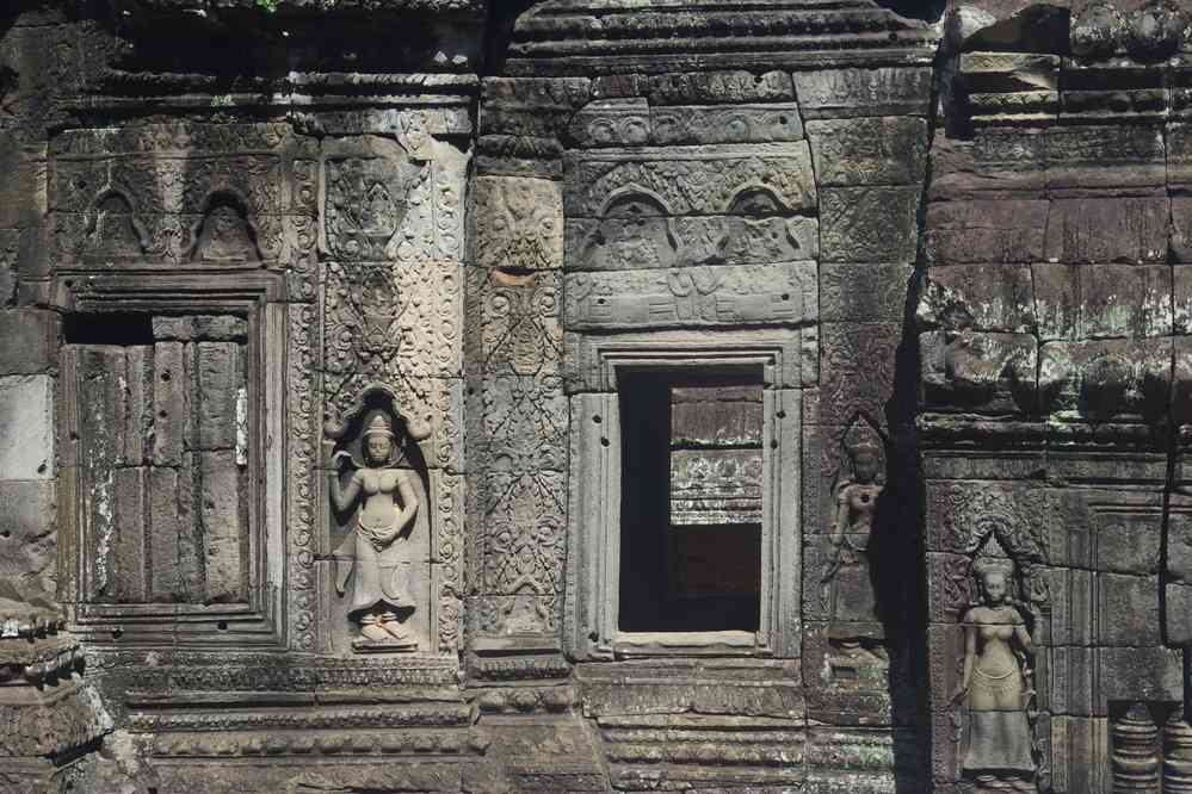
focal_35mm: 64
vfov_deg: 21.1
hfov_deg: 31.2
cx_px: 596
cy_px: 397
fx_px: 2135
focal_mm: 43
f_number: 11
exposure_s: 1/80
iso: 200
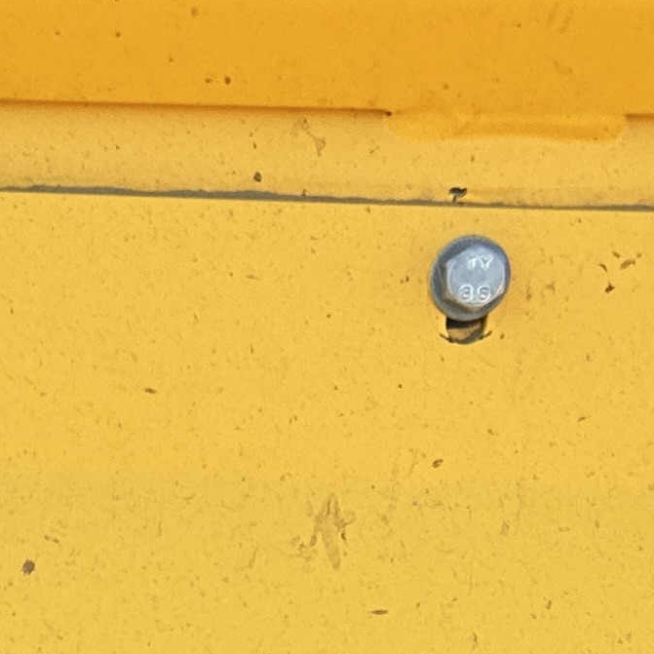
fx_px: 2950
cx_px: -578
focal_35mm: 138
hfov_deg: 11.6
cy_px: 1415
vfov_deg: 11.2
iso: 50
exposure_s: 1/949
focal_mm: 5.7
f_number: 1.5
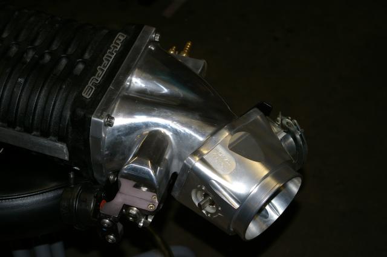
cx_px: 194
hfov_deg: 24.6
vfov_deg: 16.5
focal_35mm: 82
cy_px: 128
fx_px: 886
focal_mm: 55
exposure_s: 1/80
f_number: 5.6
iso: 200
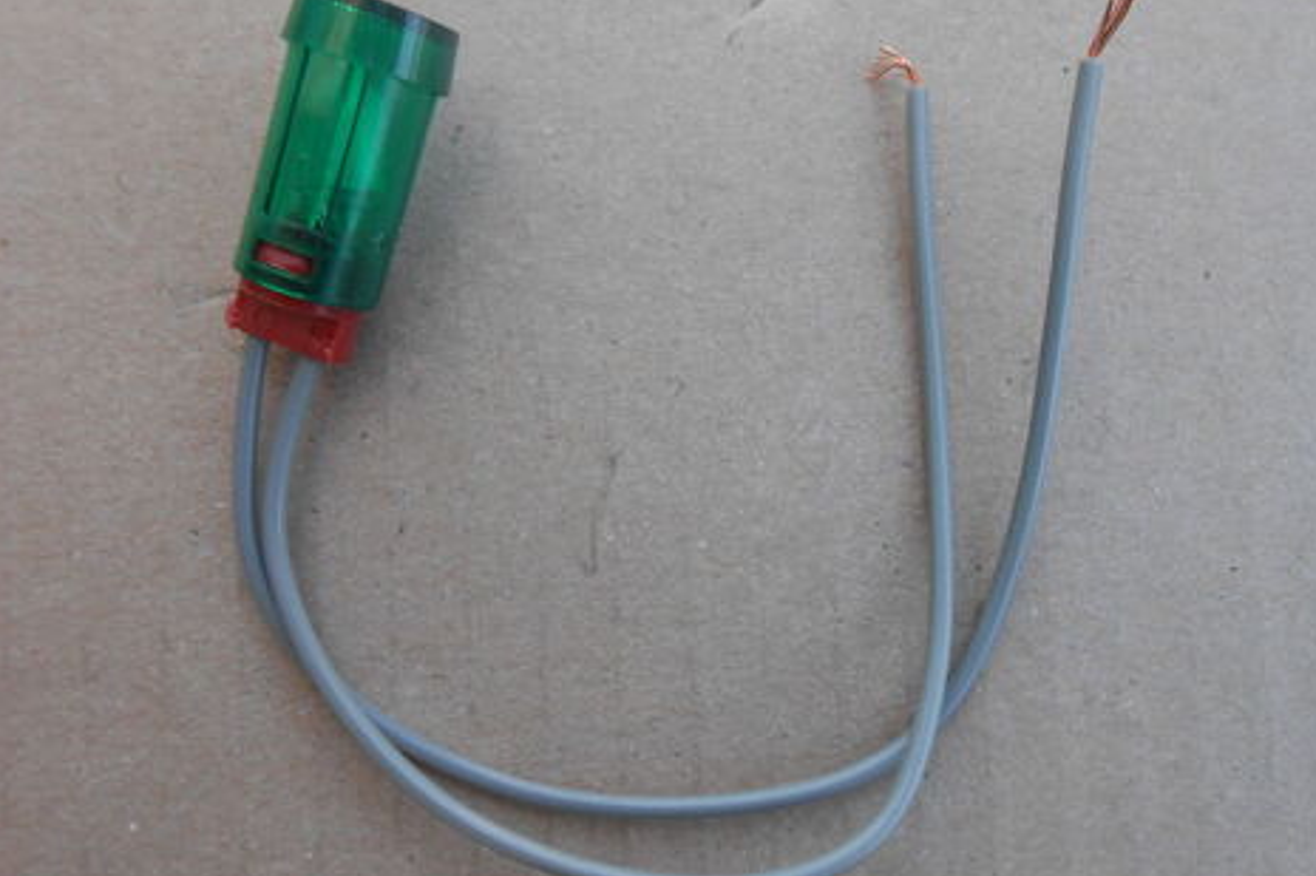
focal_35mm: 28
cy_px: 431
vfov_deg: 46.4
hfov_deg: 65.5
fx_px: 1023
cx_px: 652
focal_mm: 4.6
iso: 80
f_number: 3.5
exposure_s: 1/60
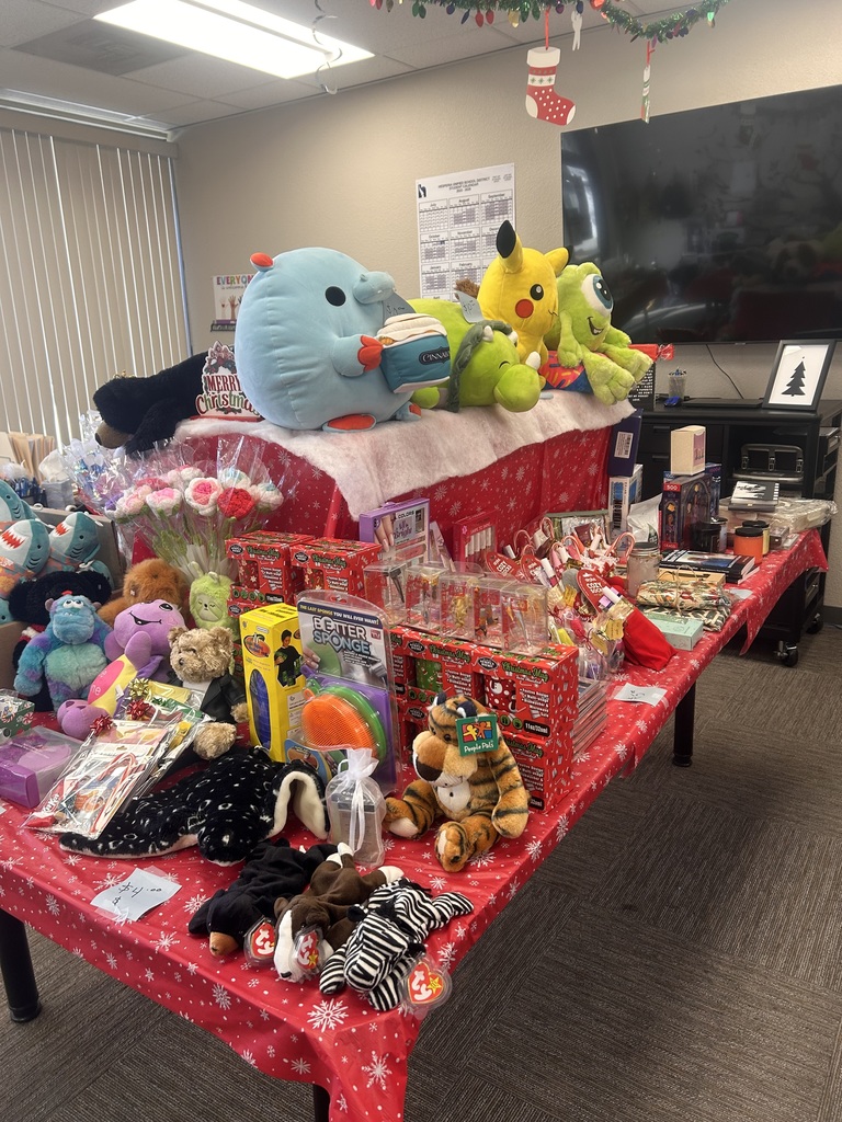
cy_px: 561
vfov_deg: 67.3
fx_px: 843
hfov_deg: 53.1
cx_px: 421
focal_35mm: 26
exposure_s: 1/121
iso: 100
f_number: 1.5
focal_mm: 5.7
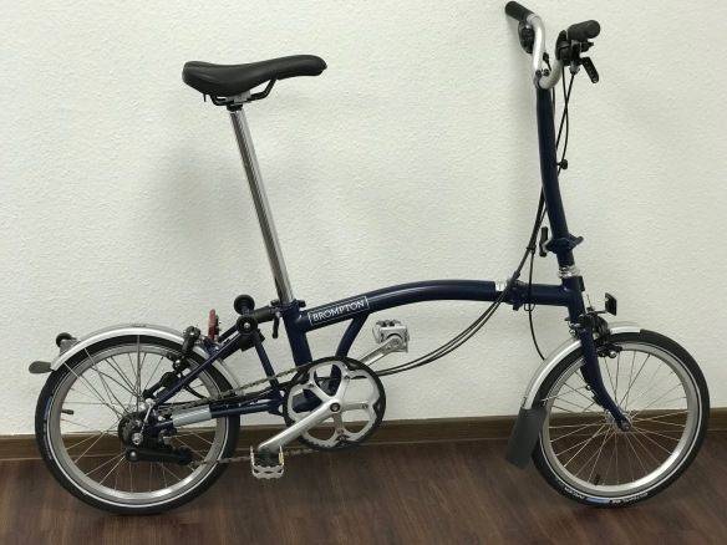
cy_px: 272
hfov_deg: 33.8
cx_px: 364
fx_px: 1197
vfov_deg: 25.7
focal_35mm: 57
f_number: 2.8
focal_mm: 6.6
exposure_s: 1/50
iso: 64
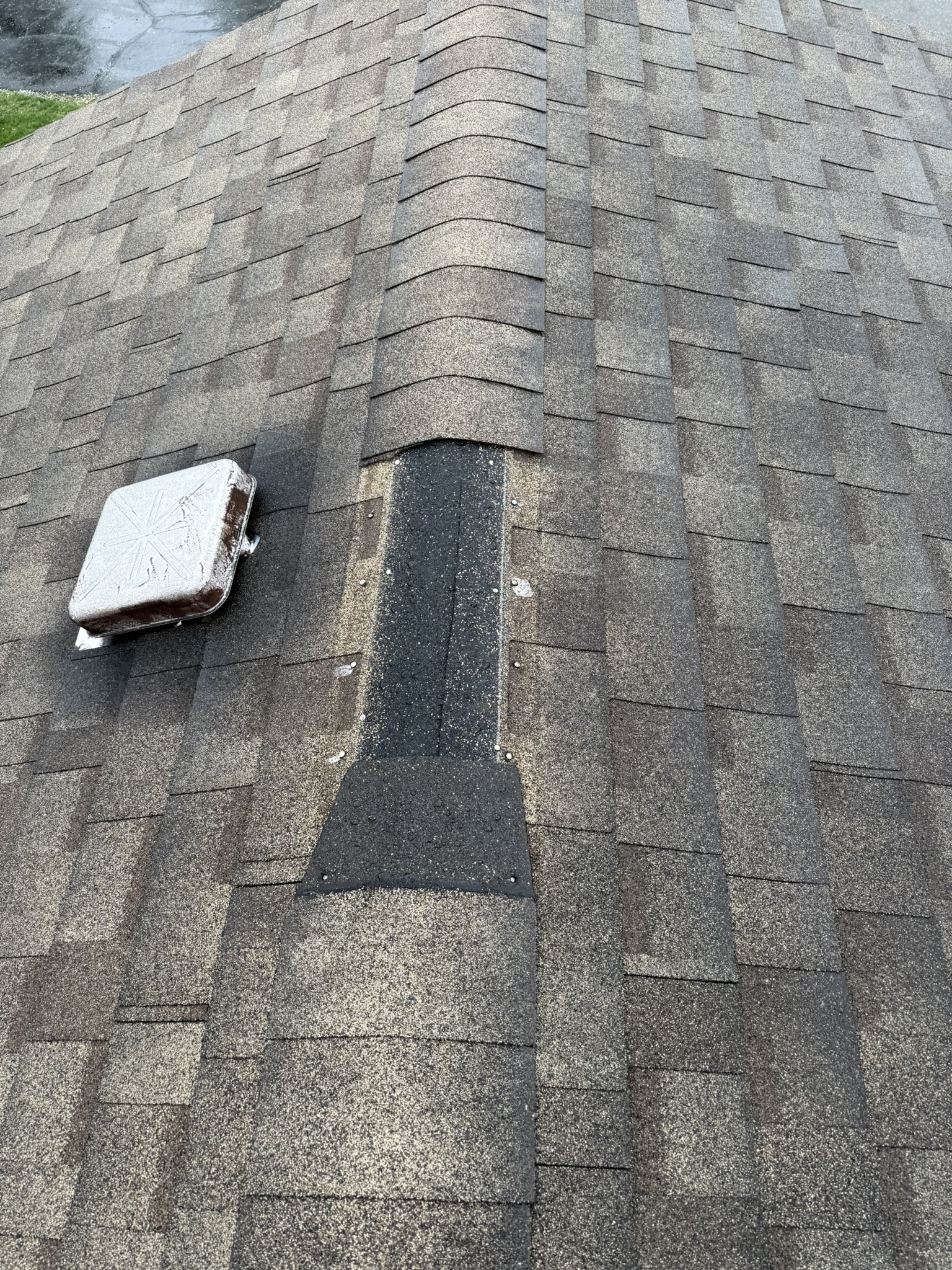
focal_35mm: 24
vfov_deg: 71.6
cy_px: 635
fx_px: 880
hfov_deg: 56.8
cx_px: 476
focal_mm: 6.76
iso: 64
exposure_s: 1/260
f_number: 1.78
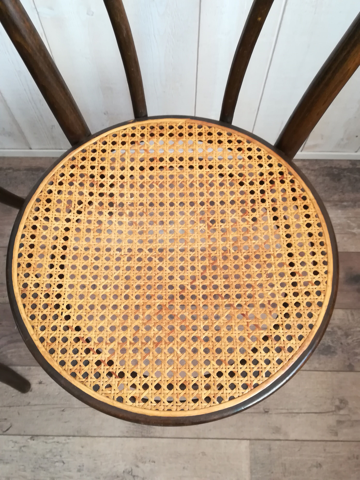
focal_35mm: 28
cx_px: 180
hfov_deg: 49.7
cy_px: 240
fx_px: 388
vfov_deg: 63.4
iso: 320
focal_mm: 3.83
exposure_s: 1/33.3
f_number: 2.2
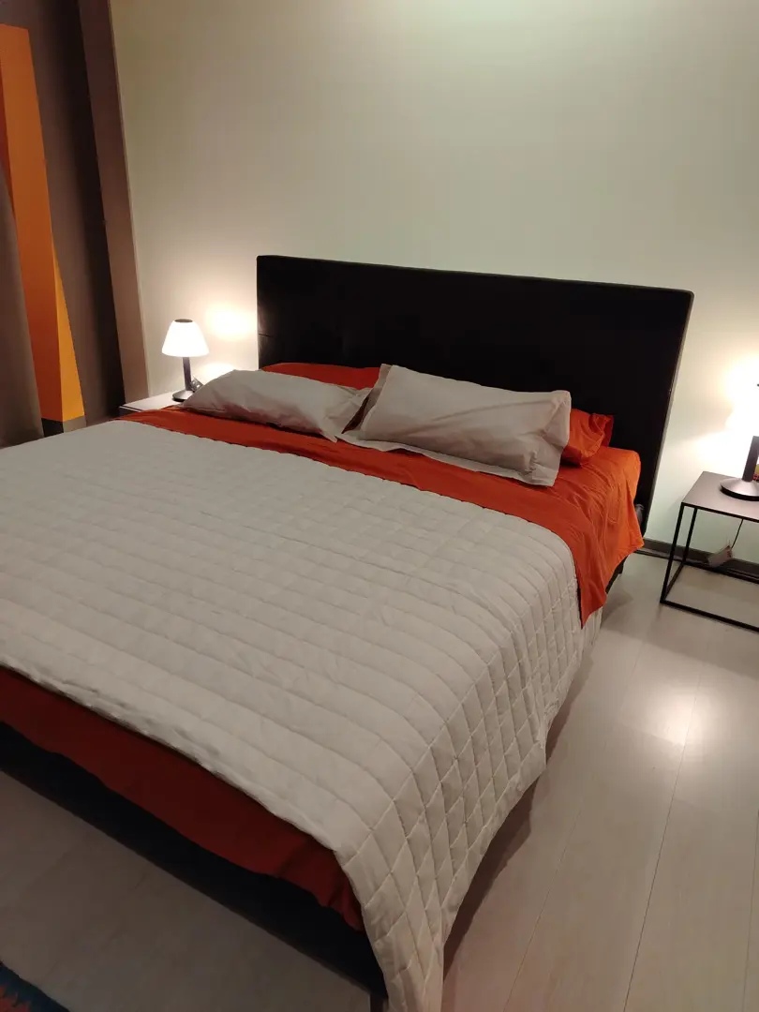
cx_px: 380
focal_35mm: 24
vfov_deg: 71.6
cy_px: 506
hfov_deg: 56.8
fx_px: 702
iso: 966
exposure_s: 1/50
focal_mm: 5.25
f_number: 1.75
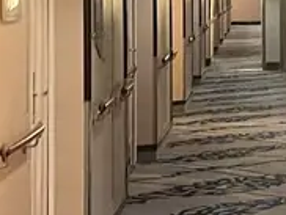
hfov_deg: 11.5
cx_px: 226
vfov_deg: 8.6
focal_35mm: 171
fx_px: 1415
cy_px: -56
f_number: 1.6
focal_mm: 5.1
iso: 320
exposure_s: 1/60
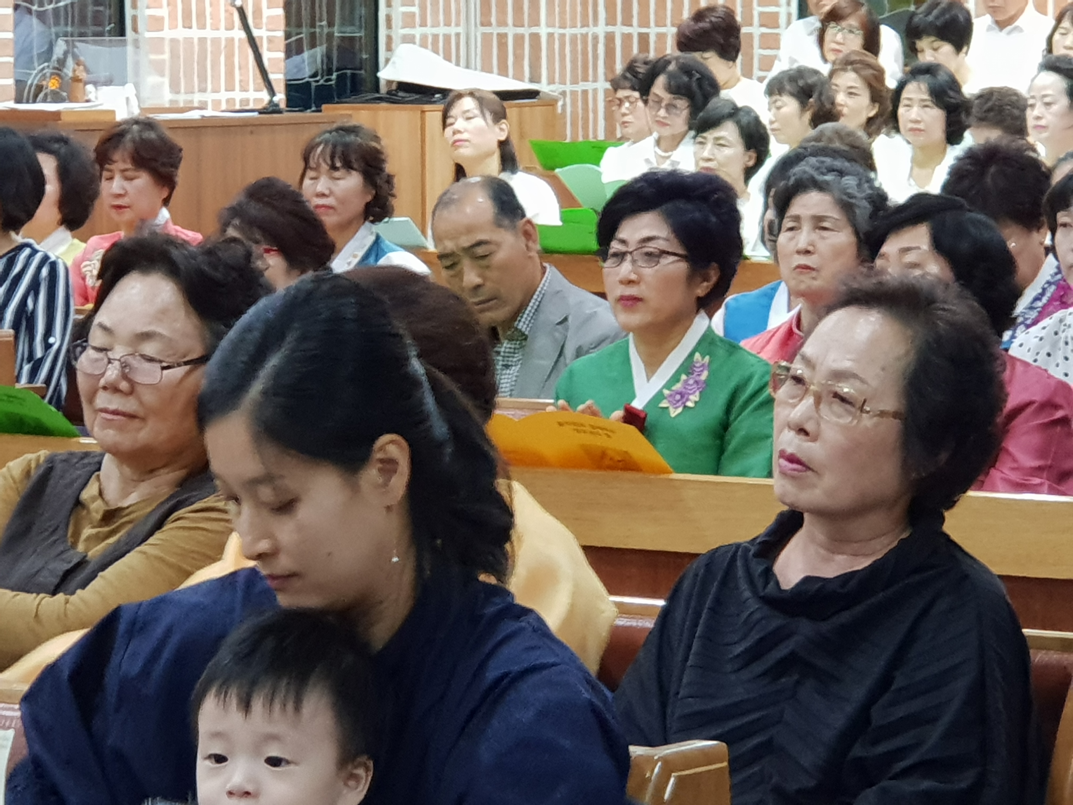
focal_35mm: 52
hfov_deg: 36.8
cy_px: 402
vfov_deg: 28.0
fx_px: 1612
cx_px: 536
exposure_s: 1/15
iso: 200
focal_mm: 6
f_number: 2.4
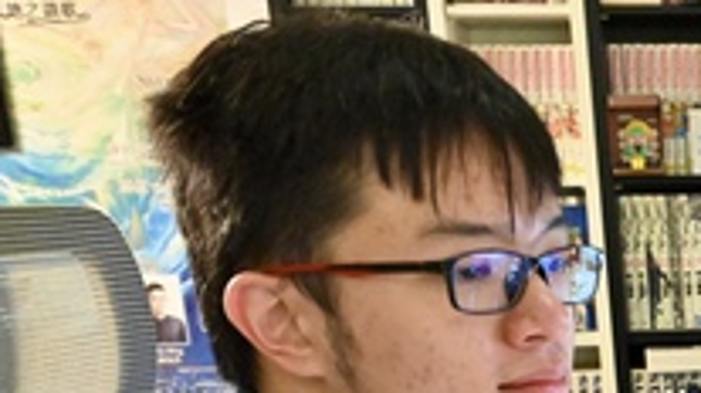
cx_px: 1006
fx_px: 1356
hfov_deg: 23.9
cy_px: 562
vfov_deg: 15.4
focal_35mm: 73
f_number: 5
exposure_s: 1/100
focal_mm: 24
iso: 5000
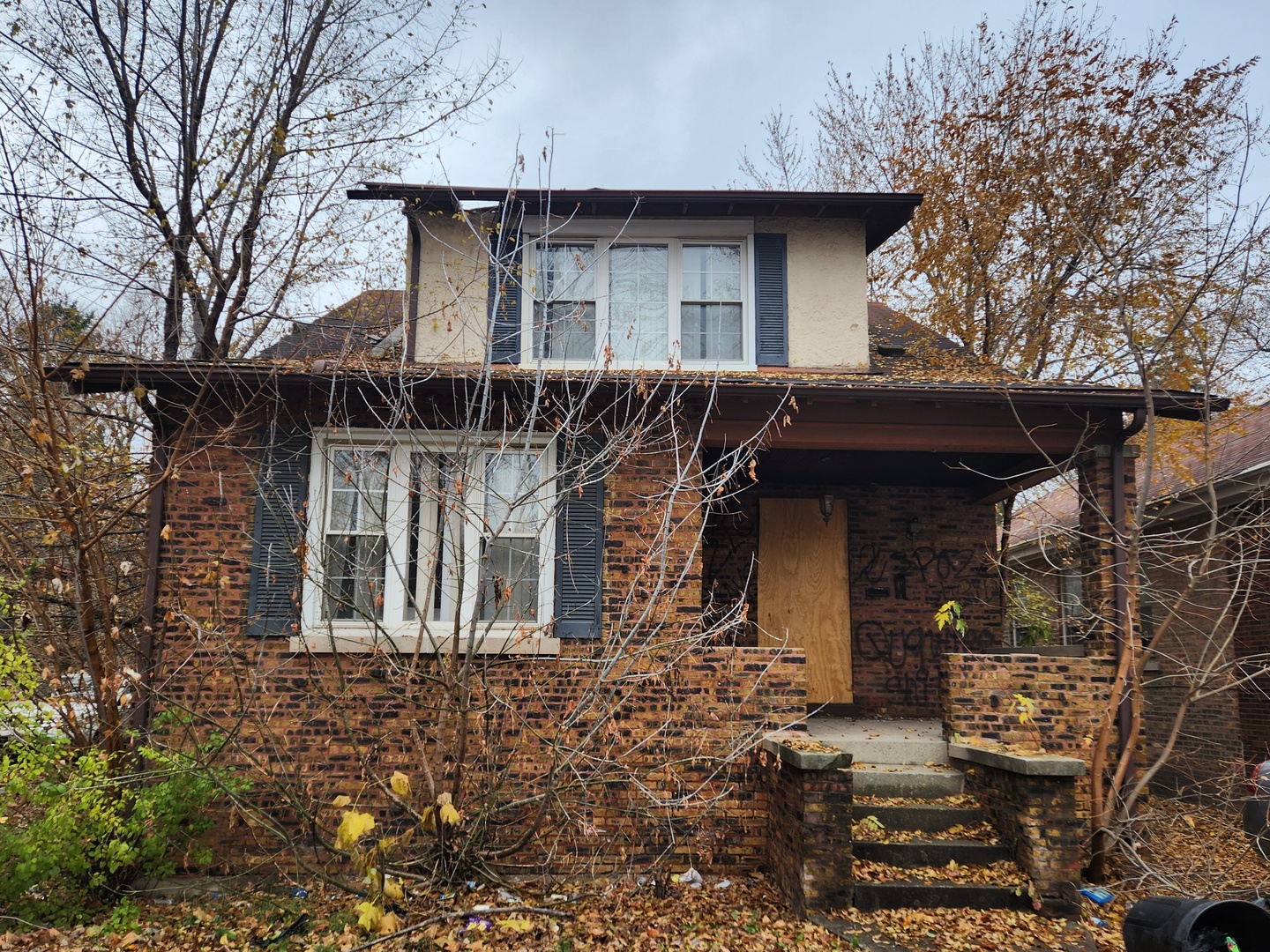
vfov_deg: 58.9
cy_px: 476
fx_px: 844
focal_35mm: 23
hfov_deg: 73.9
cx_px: 635
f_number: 1.8
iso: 20
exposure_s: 1/313
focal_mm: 5.4
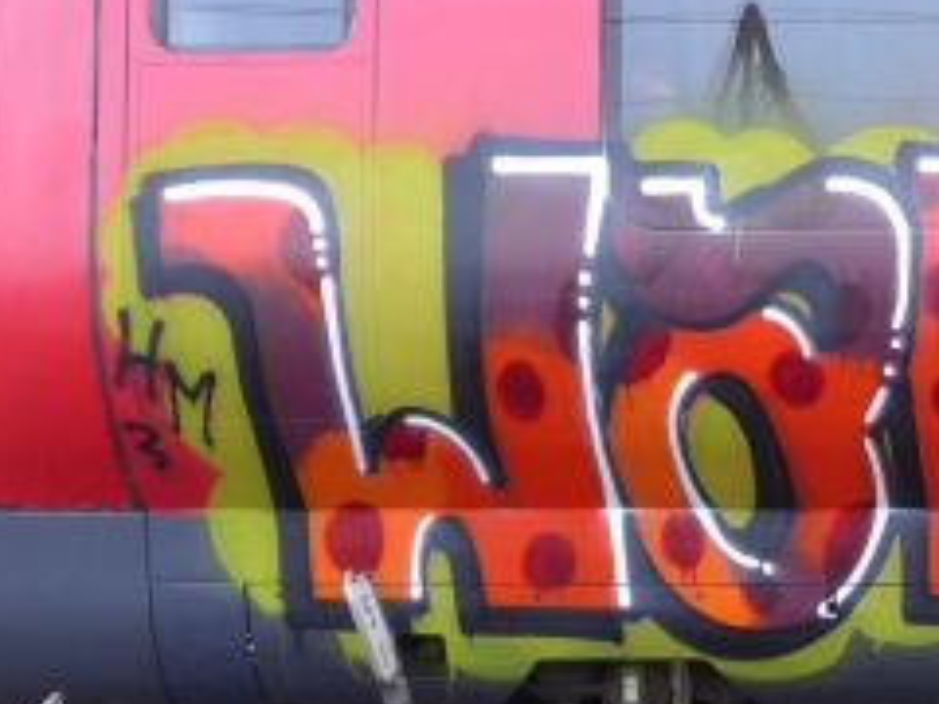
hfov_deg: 18.7
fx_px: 2767
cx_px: 955
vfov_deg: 14.5
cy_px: 460
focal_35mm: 102
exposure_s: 1/60
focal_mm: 10.1
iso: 400
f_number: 3.2
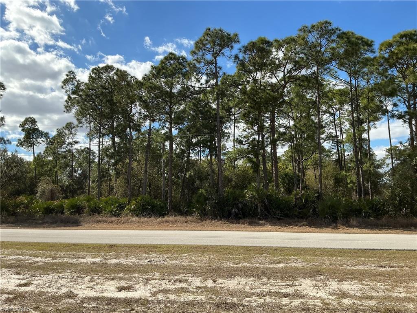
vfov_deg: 48.2
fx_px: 349
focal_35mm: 29
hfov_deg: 61.7
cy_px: 156
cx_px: 208
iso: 25
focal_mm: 3
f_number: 1.8
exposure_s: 1/1626
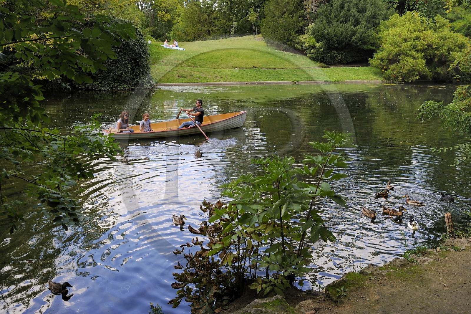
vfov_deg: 42.3
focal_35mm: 31
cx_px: 236
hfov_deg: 60.3
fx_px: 405
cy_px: 157
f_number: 5
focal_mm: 31
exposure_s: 1/200
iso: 200
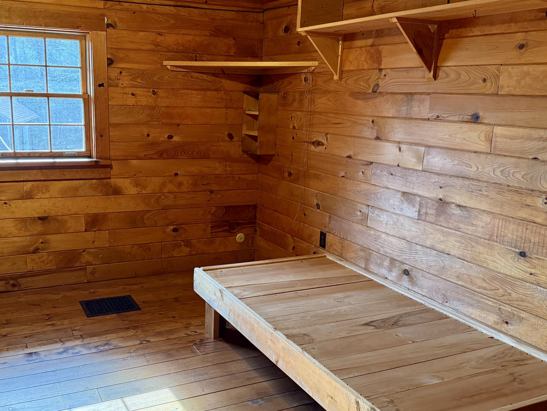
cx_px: 234
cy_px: 217
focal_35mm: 36
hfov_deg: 51.2
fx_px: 569
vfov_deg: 39.6
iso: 400
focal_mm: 6.76
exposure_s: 1/60
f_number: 1.78
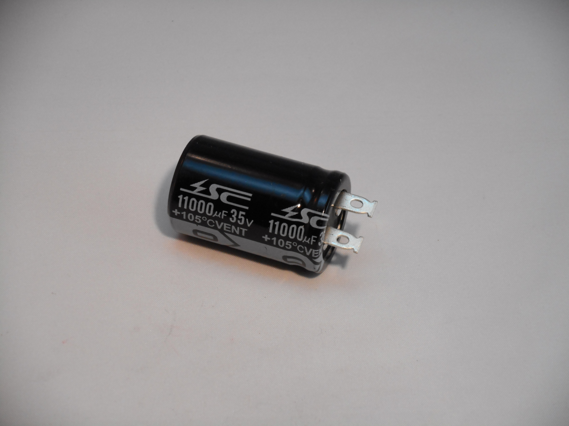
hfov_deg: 16.8
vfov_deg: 12.7
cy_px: 213
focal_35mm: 117
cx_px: 284
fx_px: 1923
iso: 320
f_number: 5.9
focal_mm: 20.9
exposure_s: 1/60
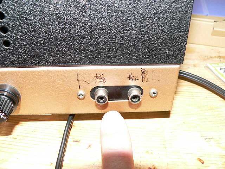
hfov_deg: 51.4
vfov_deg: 39.7
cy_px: 84
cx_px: 112
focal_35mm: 36
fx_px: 234
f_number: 4
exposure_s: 1/60
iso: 400
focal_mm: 6
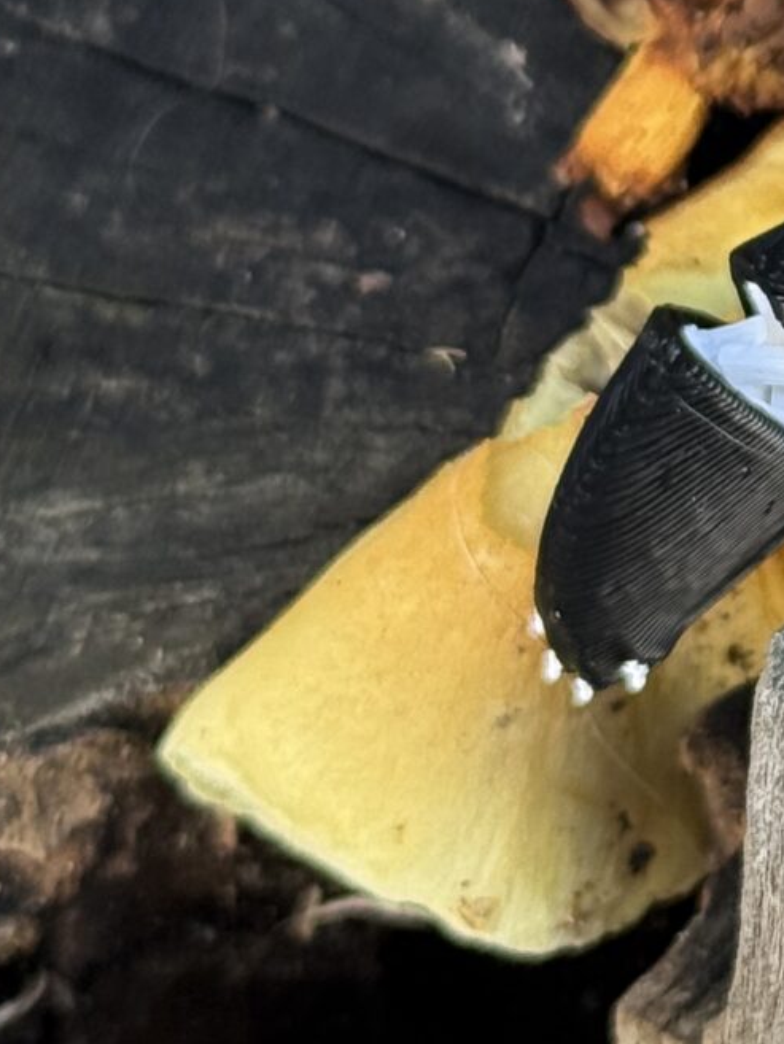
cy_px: 106
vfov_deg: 10.5
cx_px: 1509
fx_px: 5645
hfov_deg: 7.6
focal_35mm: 187
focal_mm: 6.76
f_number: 1.78
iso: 100
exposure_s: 1/199
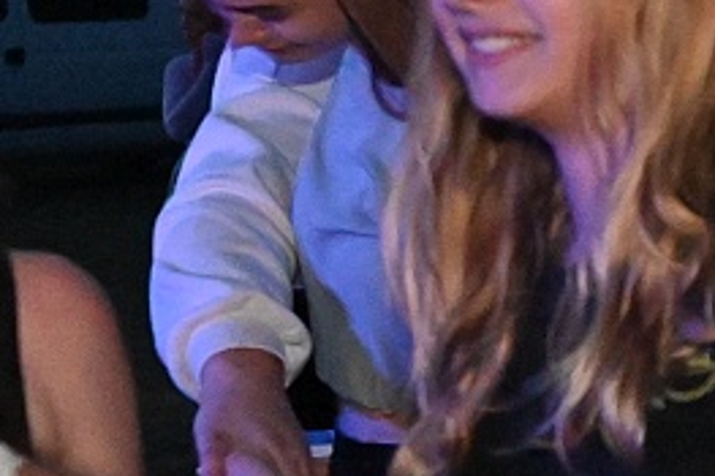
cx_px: 1590
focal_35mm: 187
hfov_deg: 9.9
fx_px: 3712
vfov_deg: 7.3
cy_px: 350
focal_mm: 24
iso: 4500
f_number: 2.8
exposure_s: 1/125
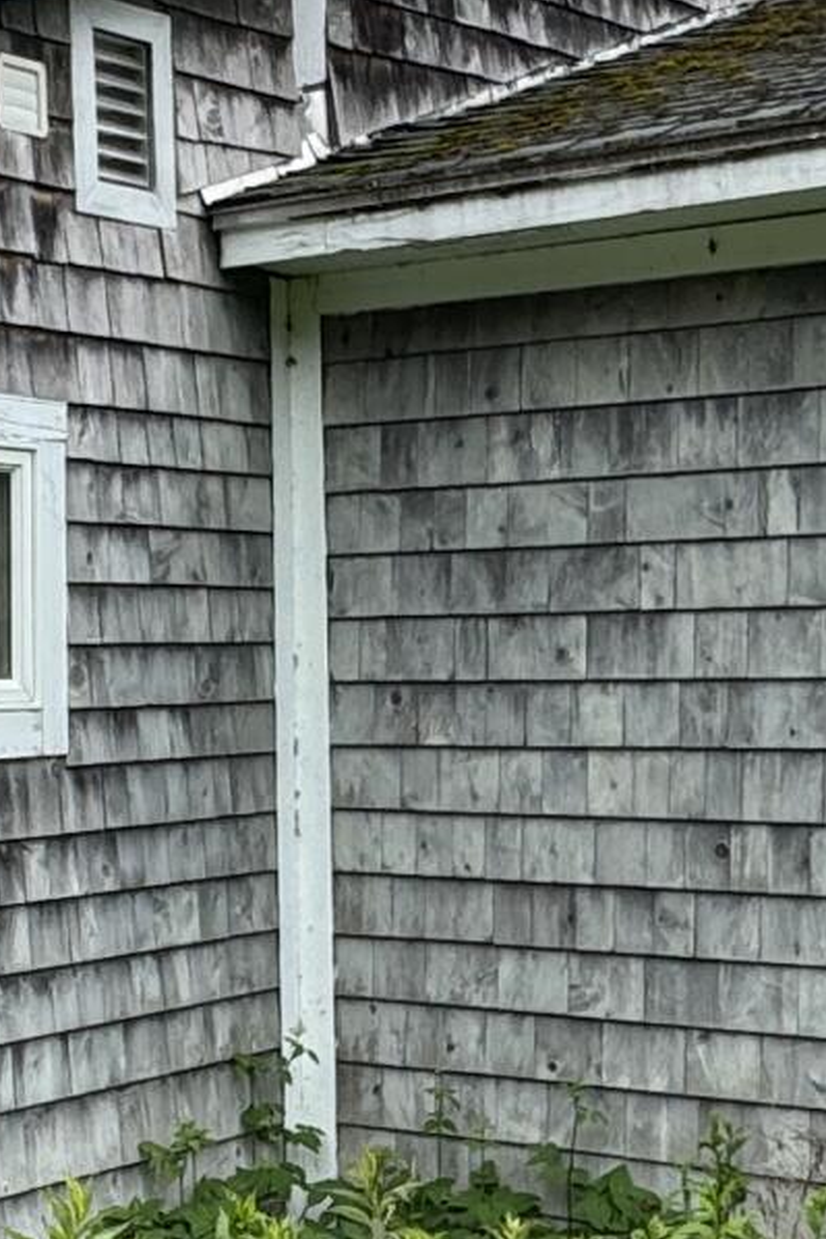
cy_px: 657
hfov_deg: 18.0
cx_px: -70
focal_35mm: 73
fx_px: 2511
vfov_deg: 27.7
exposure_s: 1/556
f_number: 2.2
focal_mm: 2.22
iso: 40
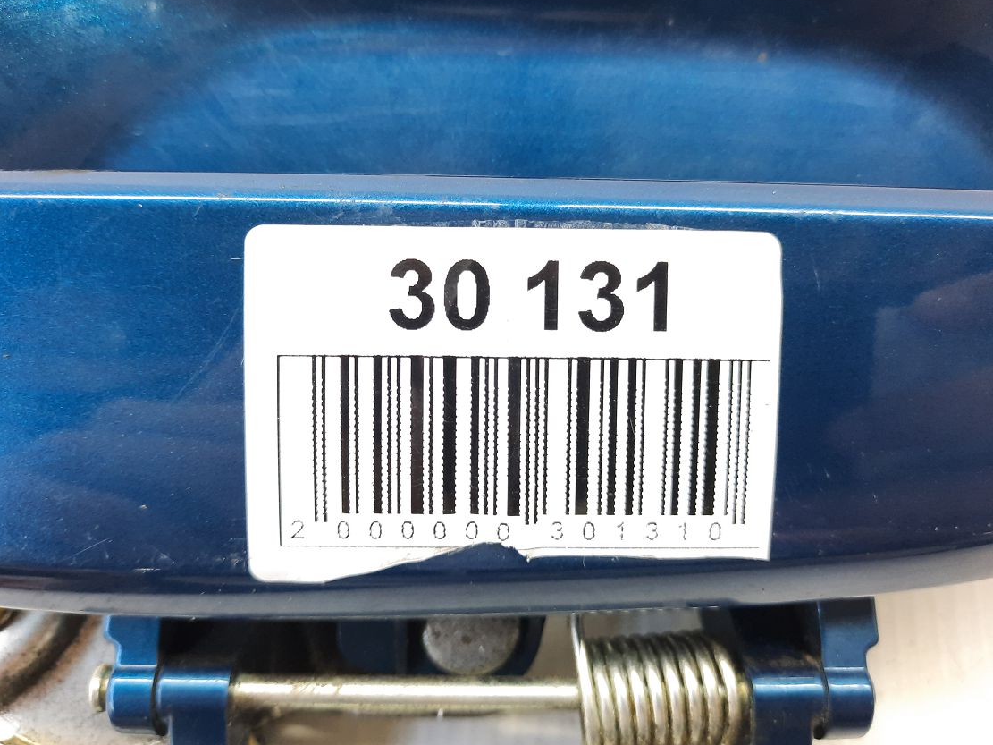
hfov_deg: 65.3
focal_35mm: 27
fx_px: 774
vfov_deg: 51.3
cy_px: 346
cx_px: 478
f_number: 2
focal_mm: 4.6
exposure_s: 1/50
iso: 250
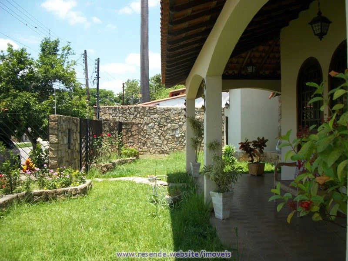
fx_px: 322
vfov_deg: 44.2
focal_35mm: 32
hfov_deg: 56.8
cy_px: 130
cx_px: 174
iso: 80
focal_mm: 5.7
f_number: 8.8
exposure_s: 1/100
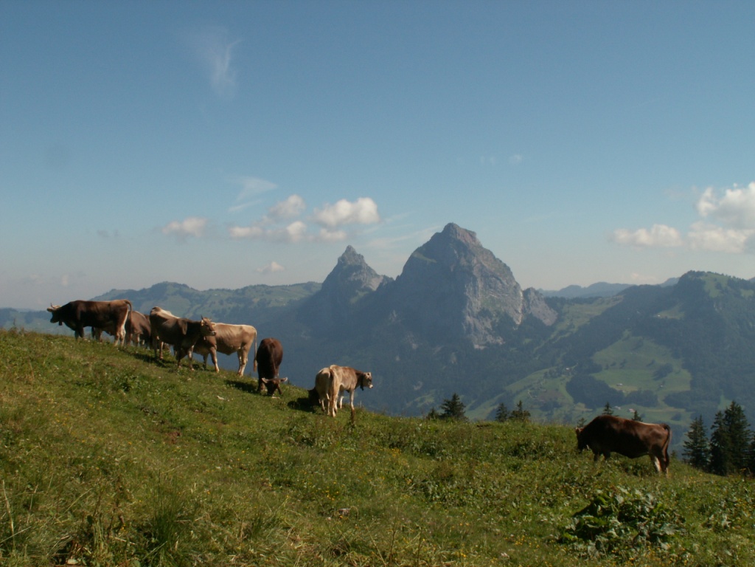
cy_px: 284
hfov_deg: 42.9
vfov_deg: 32.9
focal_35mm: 44
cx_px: 378
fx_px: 960
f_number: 8
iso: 50
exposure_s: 1/200
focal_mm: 7.32
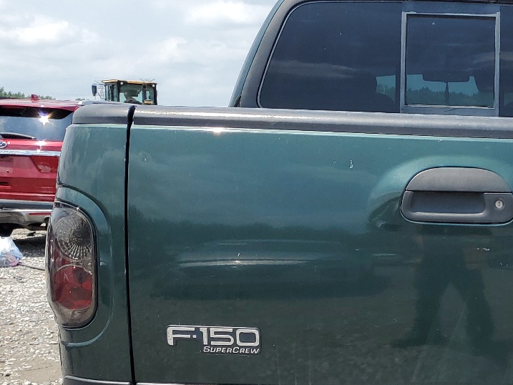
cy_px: 318
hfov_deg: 31.5
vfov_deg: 24.7
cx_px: 469
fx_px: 860
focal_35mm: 58
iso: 50
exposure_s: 1/3333
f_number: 1.5
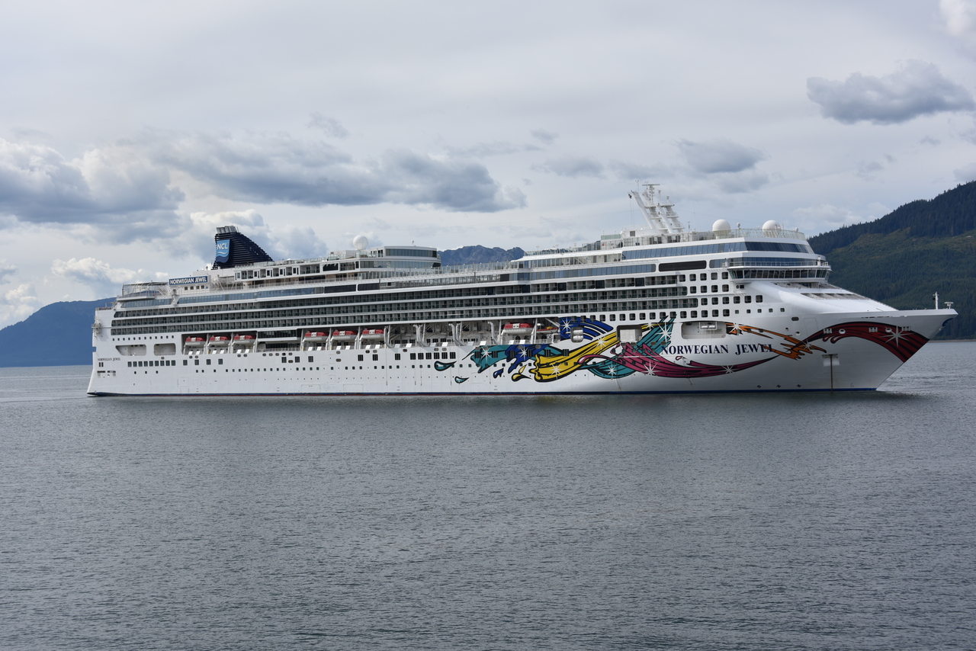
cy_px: 326
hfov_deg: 36.2
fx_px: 1491
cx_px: 488
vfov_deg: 24.6
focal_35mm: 55
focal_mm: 55
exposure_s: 1/320
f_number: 9
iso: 100
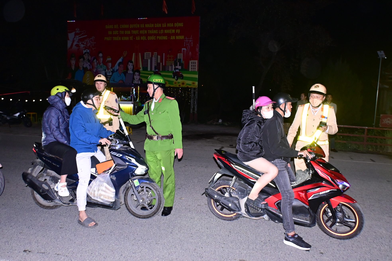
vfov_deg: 43.6
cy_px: 130
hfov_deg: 61.9
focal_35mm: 30
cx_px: 196
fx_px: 327
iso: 2000
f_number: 3.5
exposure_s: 1/200
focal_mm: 20
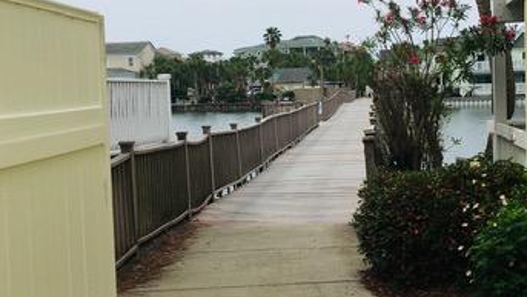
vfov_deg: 20.4
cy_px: 137
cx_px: 332
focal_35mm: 59
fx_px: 825
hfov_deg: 35.2
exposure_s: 1/3077
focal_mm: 4.15
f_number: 2.2
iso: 25
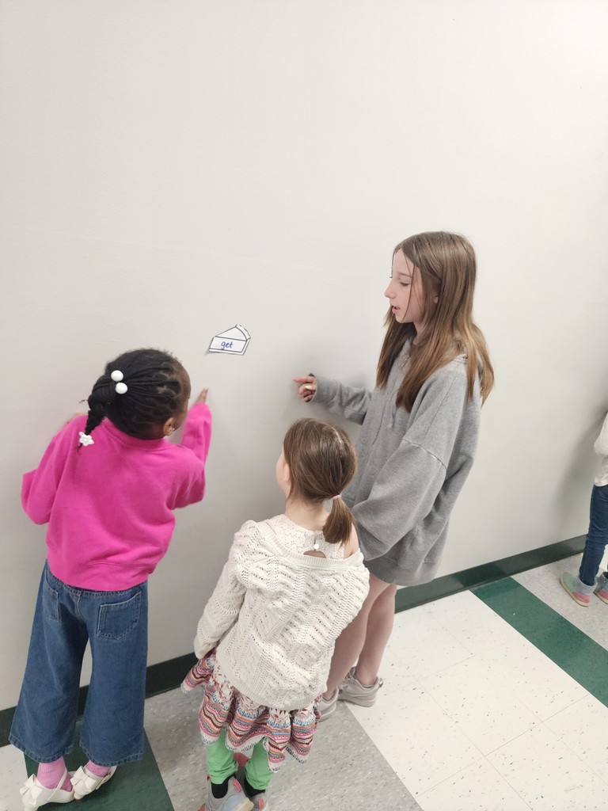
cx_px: 304
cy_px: 406
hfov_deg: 58.9
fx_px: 539
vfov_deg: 73.9
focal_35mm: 23
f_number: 1.8
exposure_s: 1/120
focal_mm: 6.4
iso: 500
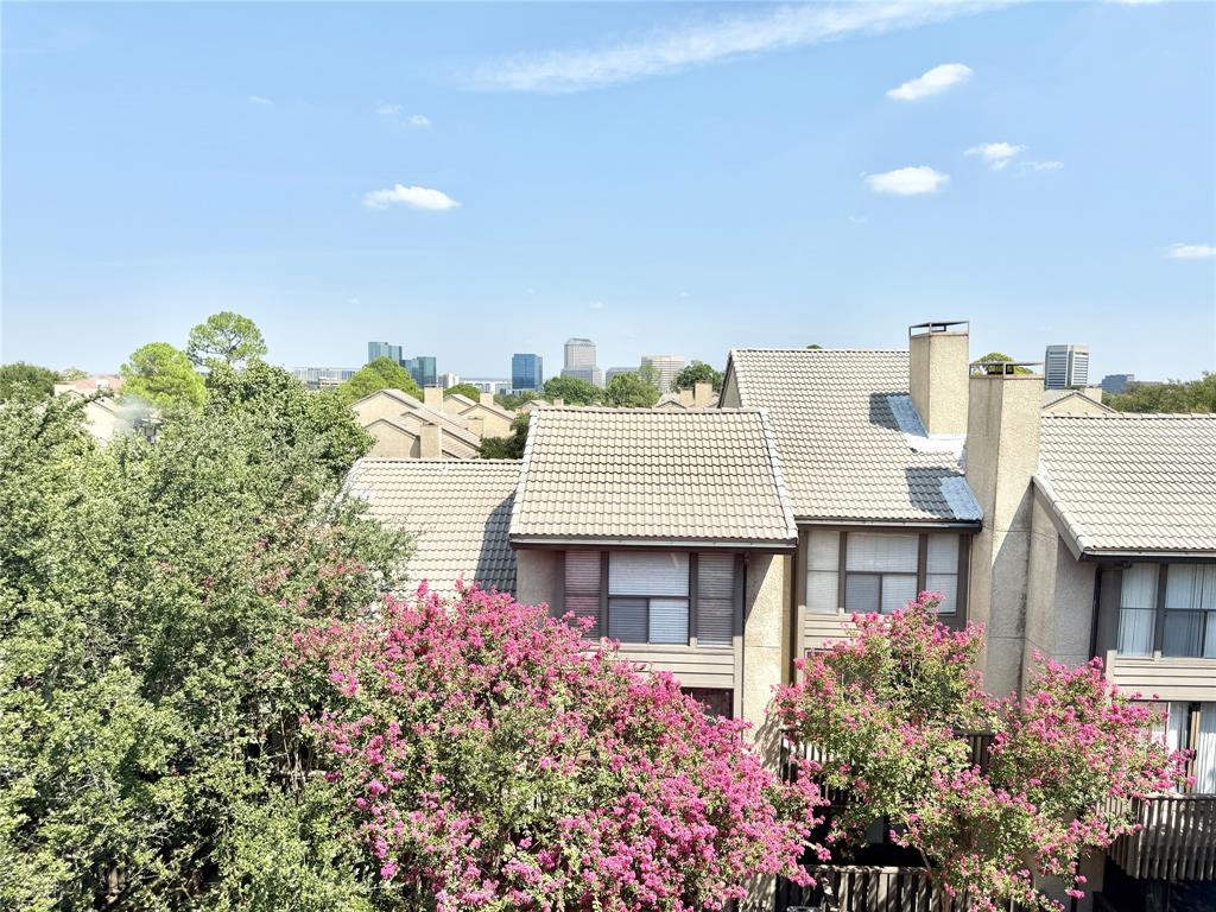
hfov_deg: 71.6
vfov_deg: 56.8
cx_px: 608
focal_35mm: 24
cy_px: 456
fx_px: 843
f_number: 1.78
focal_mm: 6.76
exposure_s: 1/4975
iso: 80
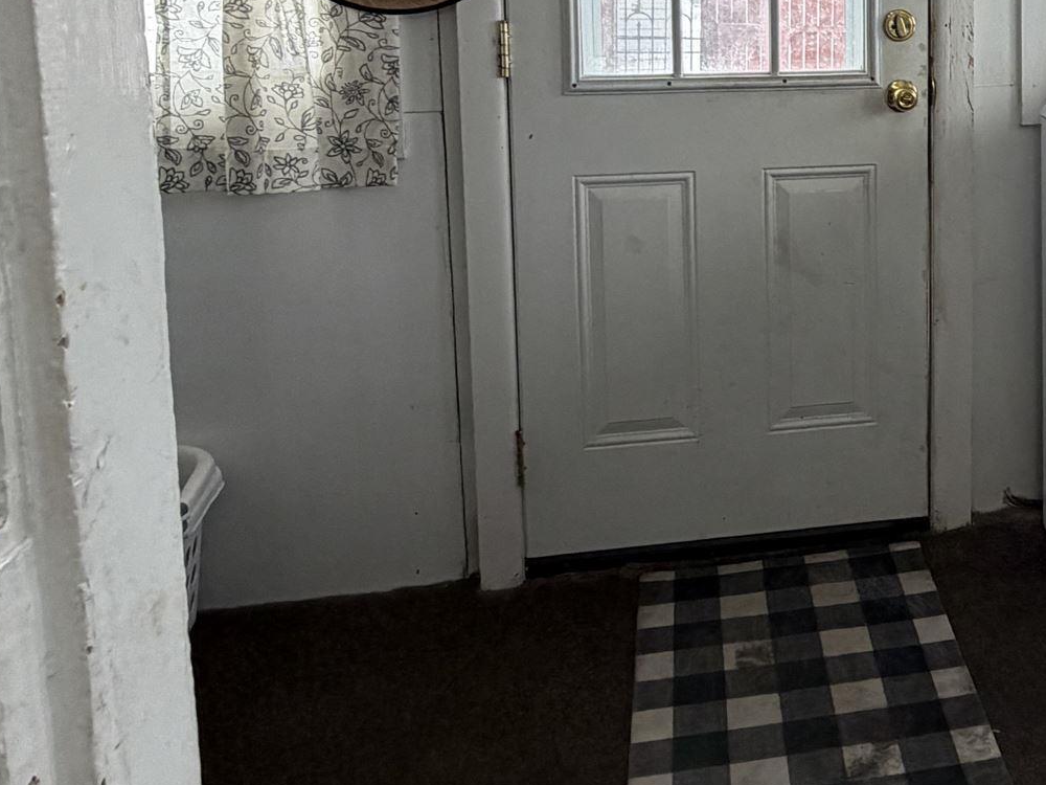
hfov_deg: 39.8
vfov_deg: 31.9
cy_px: 71
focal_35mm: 43
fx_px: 1299
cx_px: 990
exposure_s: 1/120
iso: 160
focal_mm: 2.22
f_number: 2.2
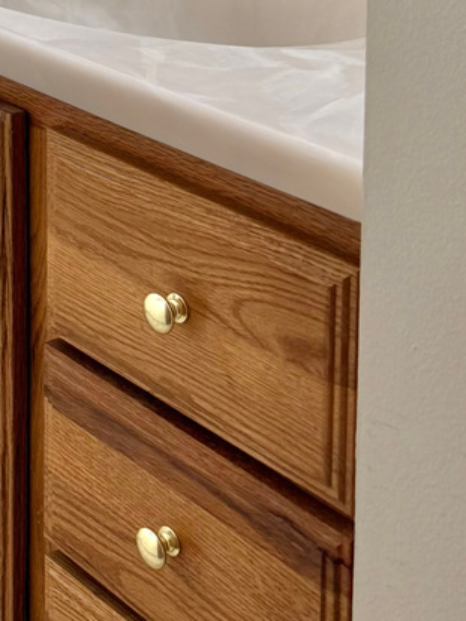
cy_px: -255
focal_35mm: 89
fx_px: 1596
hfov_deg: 14.7
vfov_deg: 19.7
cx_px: -354
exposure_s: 1/120
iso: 100
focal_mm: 6.76
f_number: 1.78
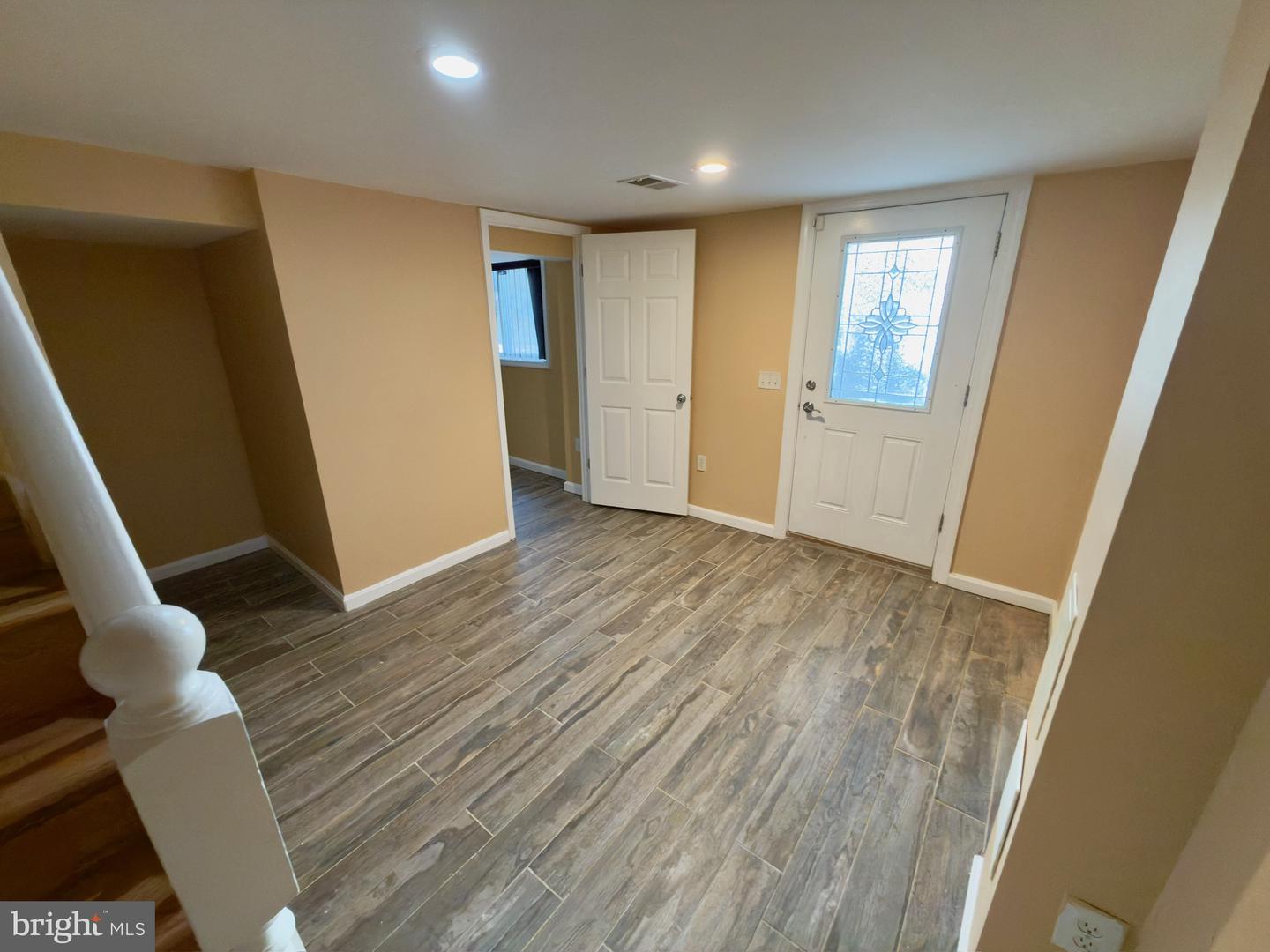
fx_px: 514
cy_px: 476
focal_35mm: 14
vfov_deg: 85.7
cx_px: 635
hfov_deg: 102.1
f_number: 2.2
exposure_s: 1/30
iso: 200
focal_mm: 2.22
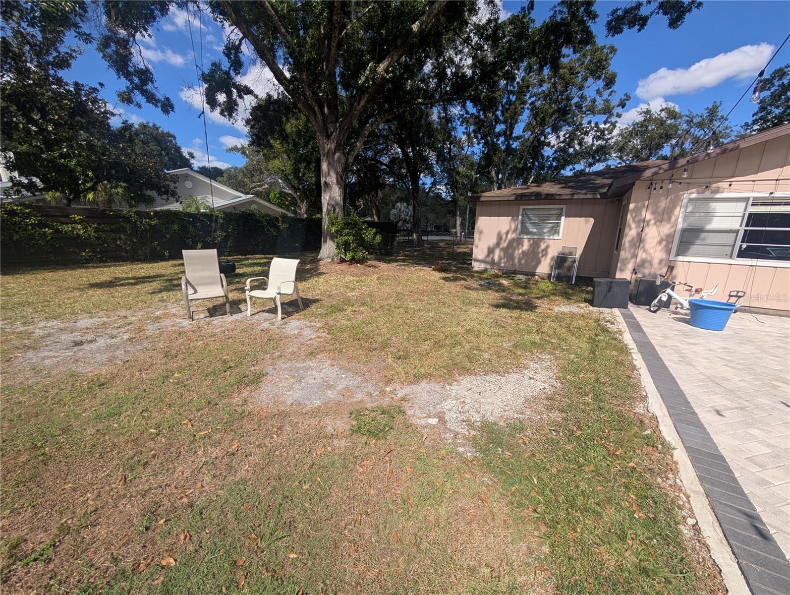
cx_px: 395
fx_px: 274
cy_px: 298
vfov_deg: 94.6
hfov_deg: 110.5
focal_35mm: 12
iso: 50
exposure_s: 1/3257
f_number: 1.7
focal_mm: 2.02
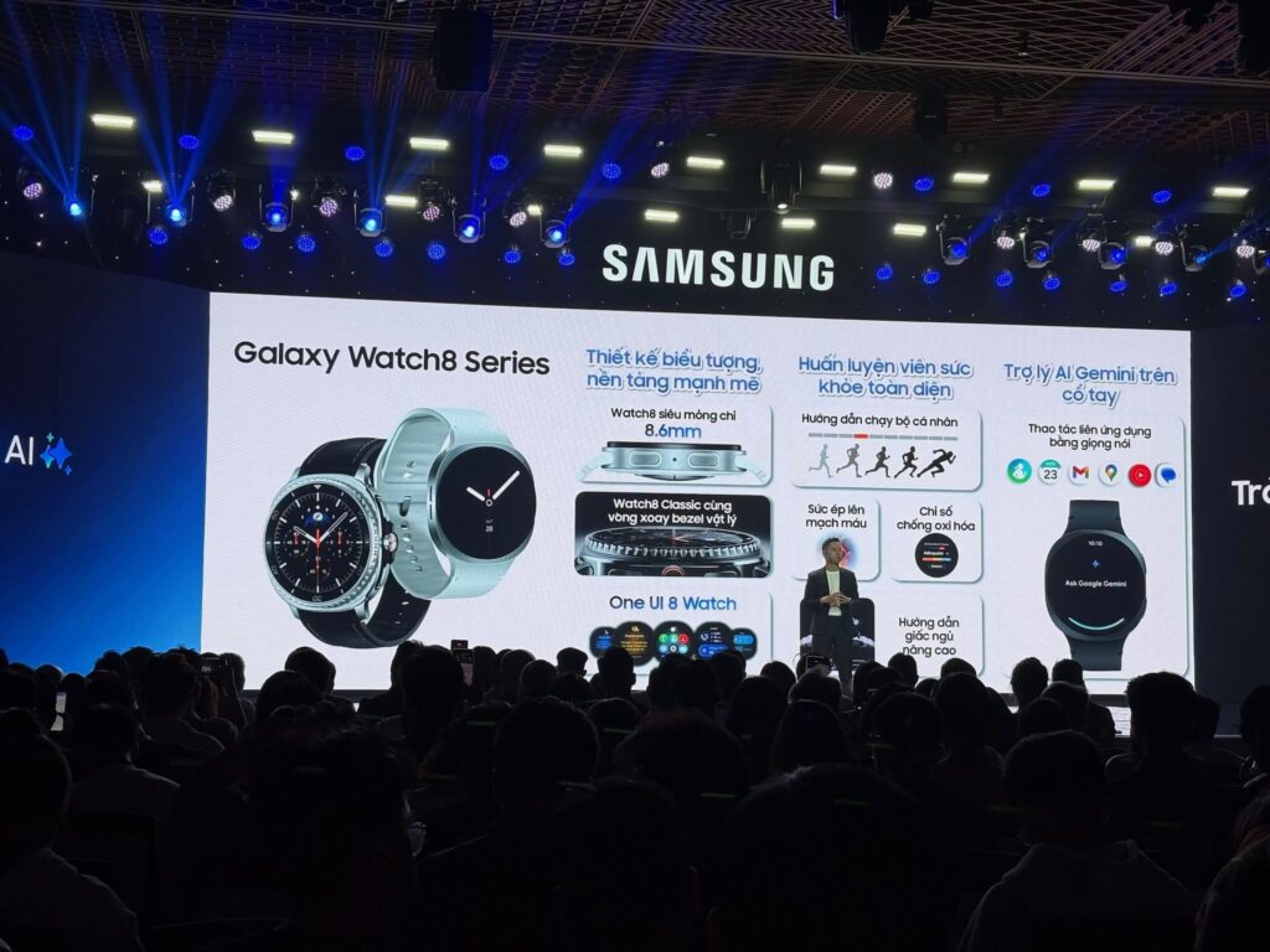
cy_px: 476
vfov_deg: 28.0
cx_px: 635
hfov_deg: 36.8
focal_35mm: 52
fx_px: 1908
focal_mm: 5.96
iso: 25
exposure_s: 1/144
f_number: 1.6
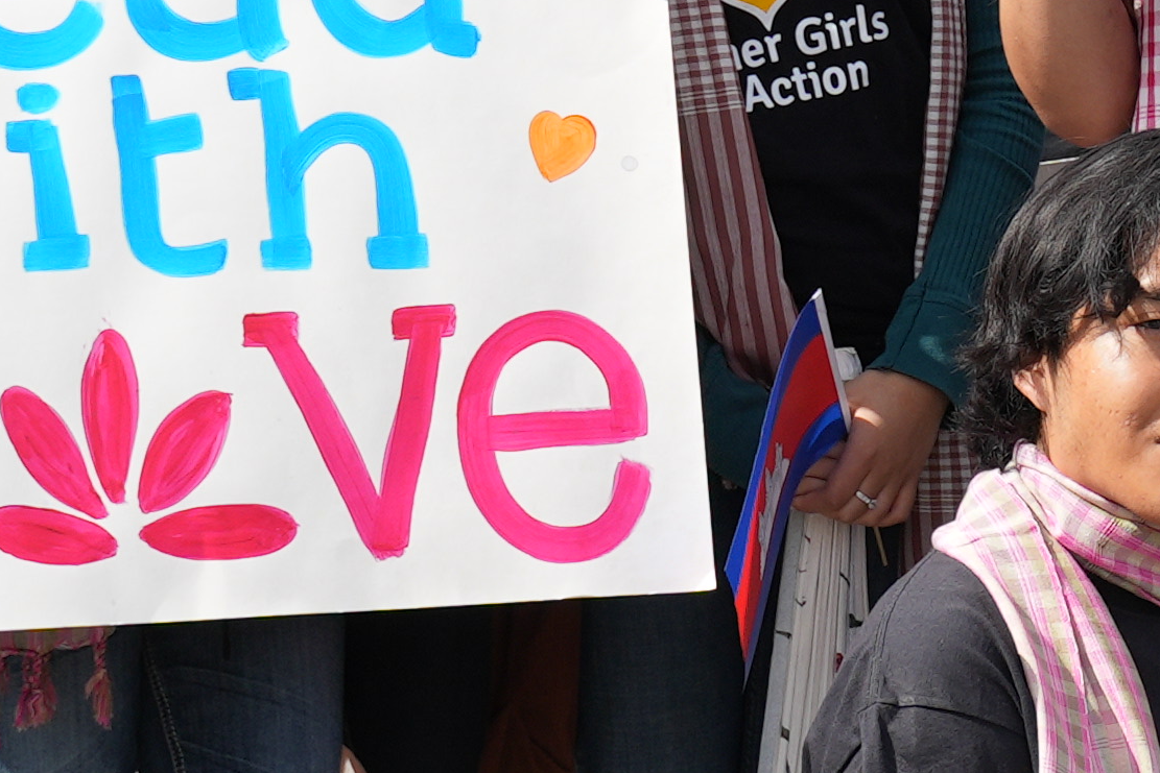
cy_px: 193
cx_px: 2411
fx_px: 7540
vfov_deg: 5.9
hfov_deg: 8.3
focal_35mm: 234
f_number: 4
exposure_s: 1/640
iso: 100
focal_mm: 28
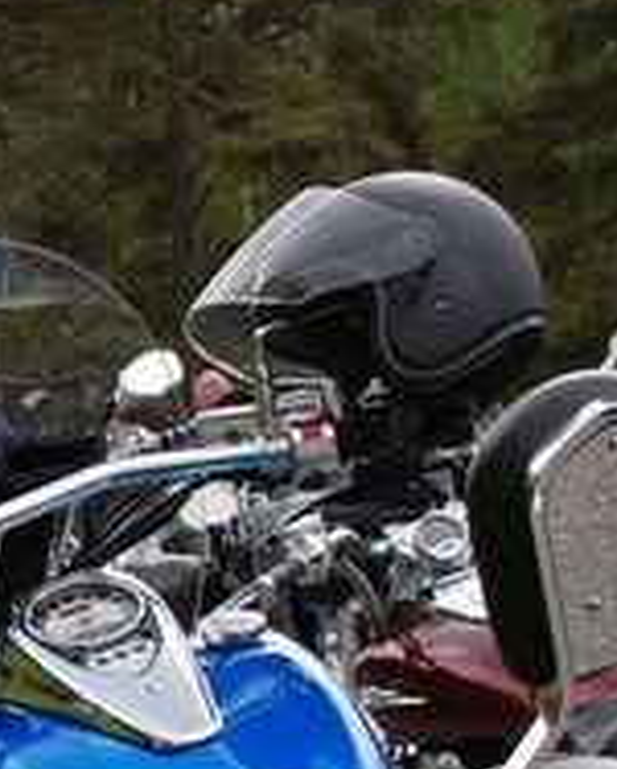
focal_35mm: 210
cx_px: -422
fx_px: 4786
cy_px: 837
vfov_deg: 9.1
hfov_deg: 7.2
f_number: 7.1
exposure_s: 1/200
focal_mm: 35
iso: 200
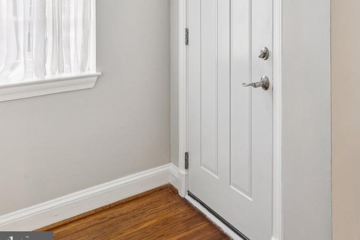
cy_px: 4
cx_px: 352
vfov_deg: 33.9
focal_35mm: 36
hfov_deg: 45.6
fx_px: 360
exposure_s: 1/5
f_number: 9
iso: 250
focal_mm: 17
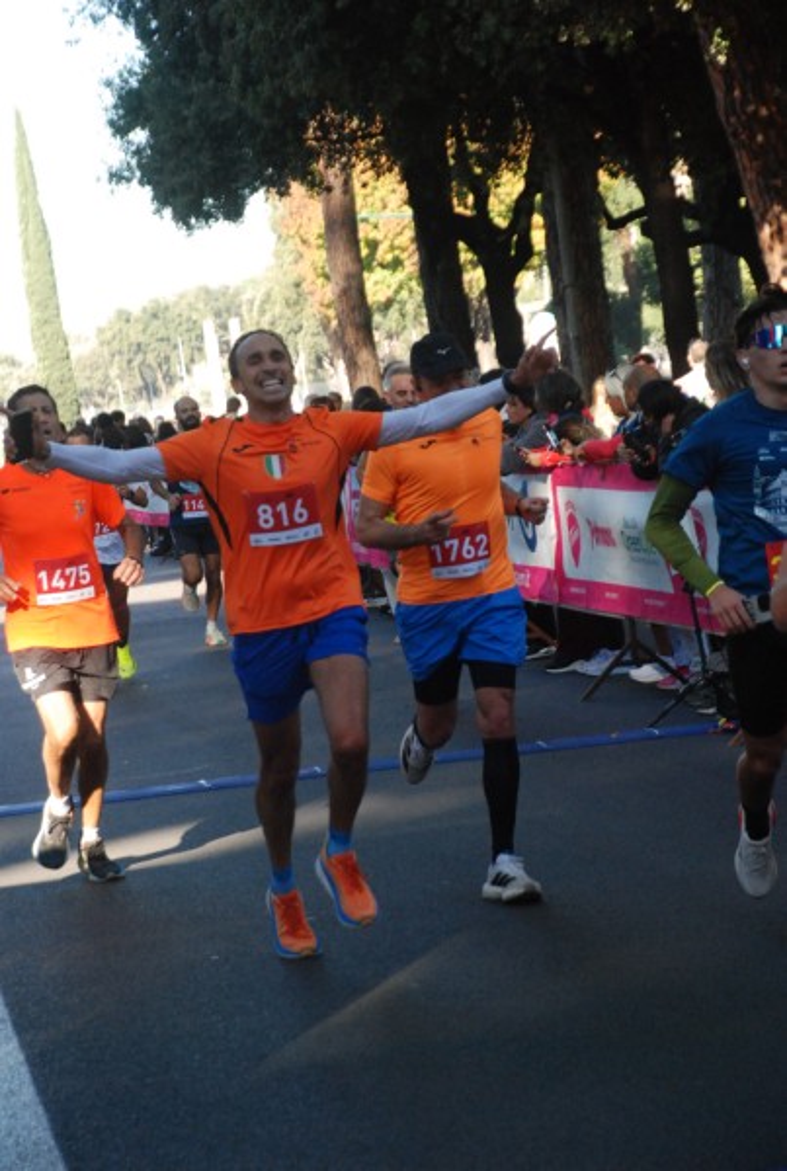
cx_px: 394
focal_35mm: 120
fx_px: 3914
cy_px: 586
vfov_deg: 17.0
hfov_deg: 11.5
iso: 1000
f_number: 5.6
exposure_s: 1/400
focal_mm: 80
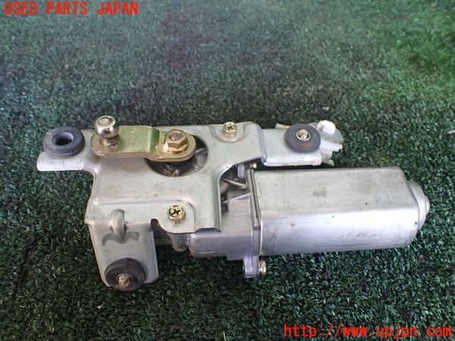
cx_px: 228
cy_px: 170
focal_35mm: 30
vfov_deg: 46.8
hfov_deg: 60.0
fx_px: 394
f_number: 2.3
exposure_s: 1/125
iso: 500
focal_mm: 5.4
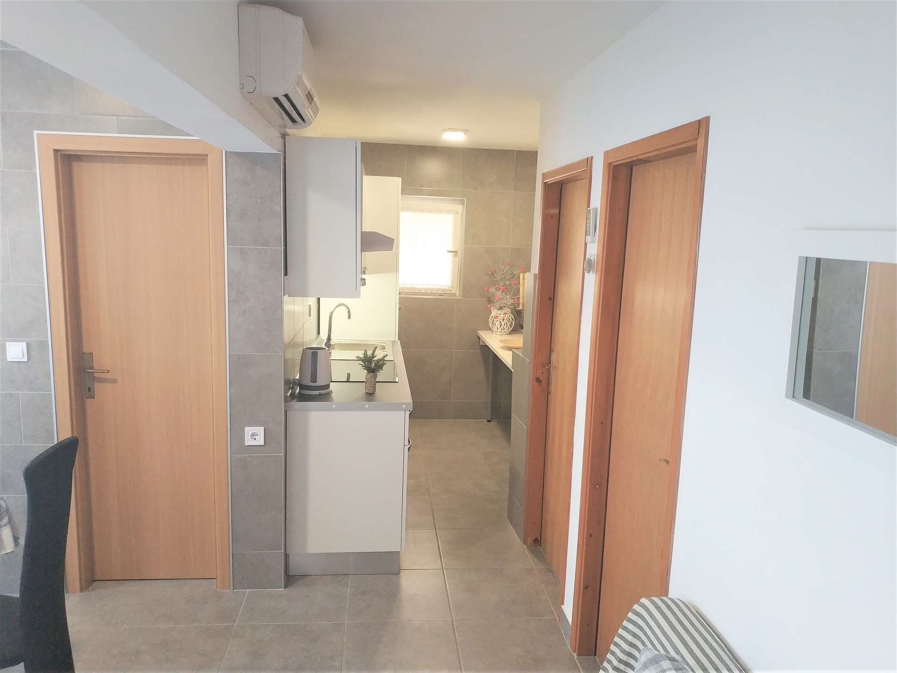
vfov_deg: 44.2
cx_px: 448
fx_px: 829
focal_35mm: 32
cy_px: 336
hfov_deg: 56.8
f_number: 2
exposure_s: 1/25
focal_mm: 4.5
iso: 330
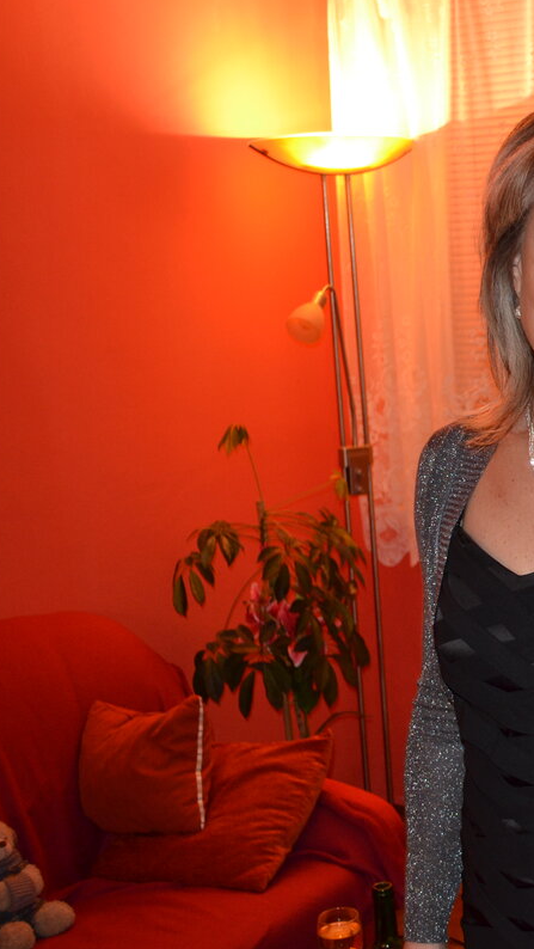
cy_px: 472
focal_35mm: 57
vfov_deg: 36.6
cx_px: 699
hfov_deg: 19.4
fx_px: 1434
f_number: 4
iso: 400
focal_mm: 24
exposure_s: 1/60
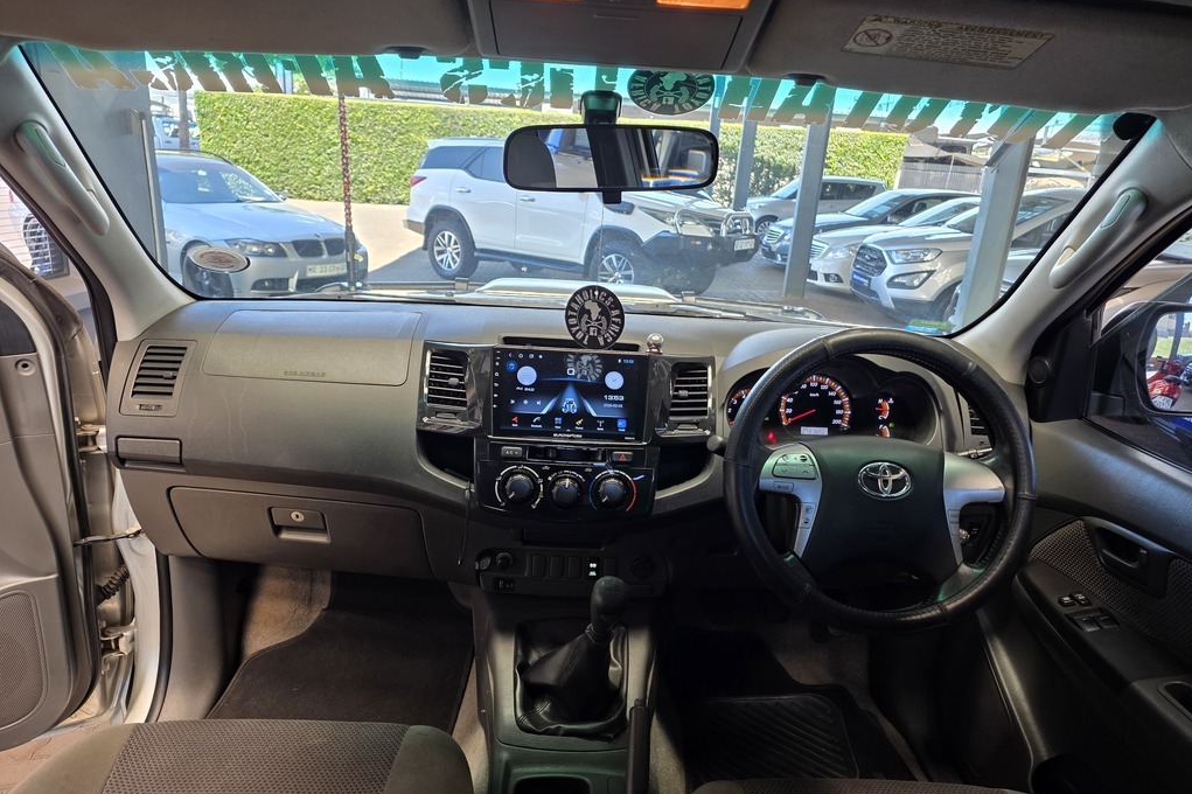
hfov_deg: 73.8
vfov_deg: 53.1
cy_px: 426
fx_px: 794
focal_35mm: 24
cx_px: 597
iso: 125
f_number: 1.7
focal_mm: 6.25
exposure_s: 1/180
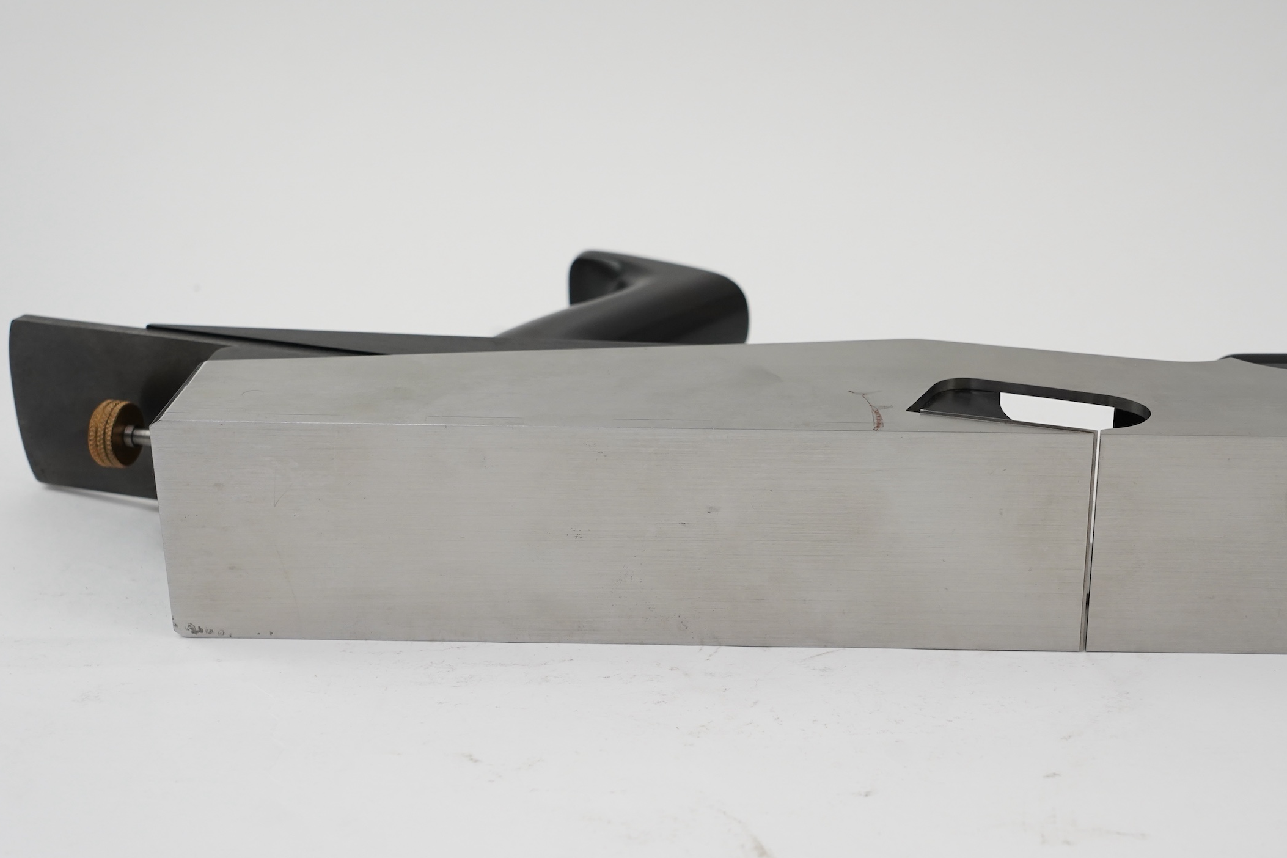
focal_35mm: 56
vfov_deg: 24.2
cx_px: 781
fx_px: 2002
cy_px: 457
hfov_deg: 35.5
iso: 1250
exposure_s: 1/125
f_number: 7.1
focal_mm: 43
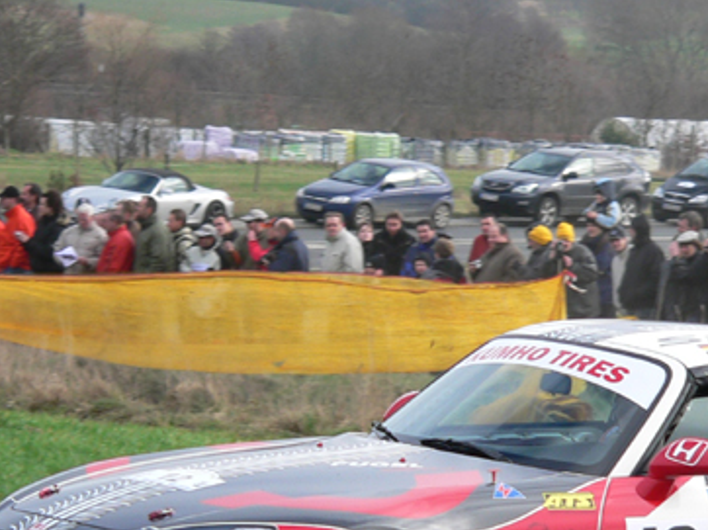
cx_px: 505
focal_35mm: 334
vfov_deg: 4.4
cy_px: 585
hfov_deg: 5.9
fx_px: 6827
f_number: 2.8
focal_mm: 25.2
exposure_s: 1/320
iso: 80
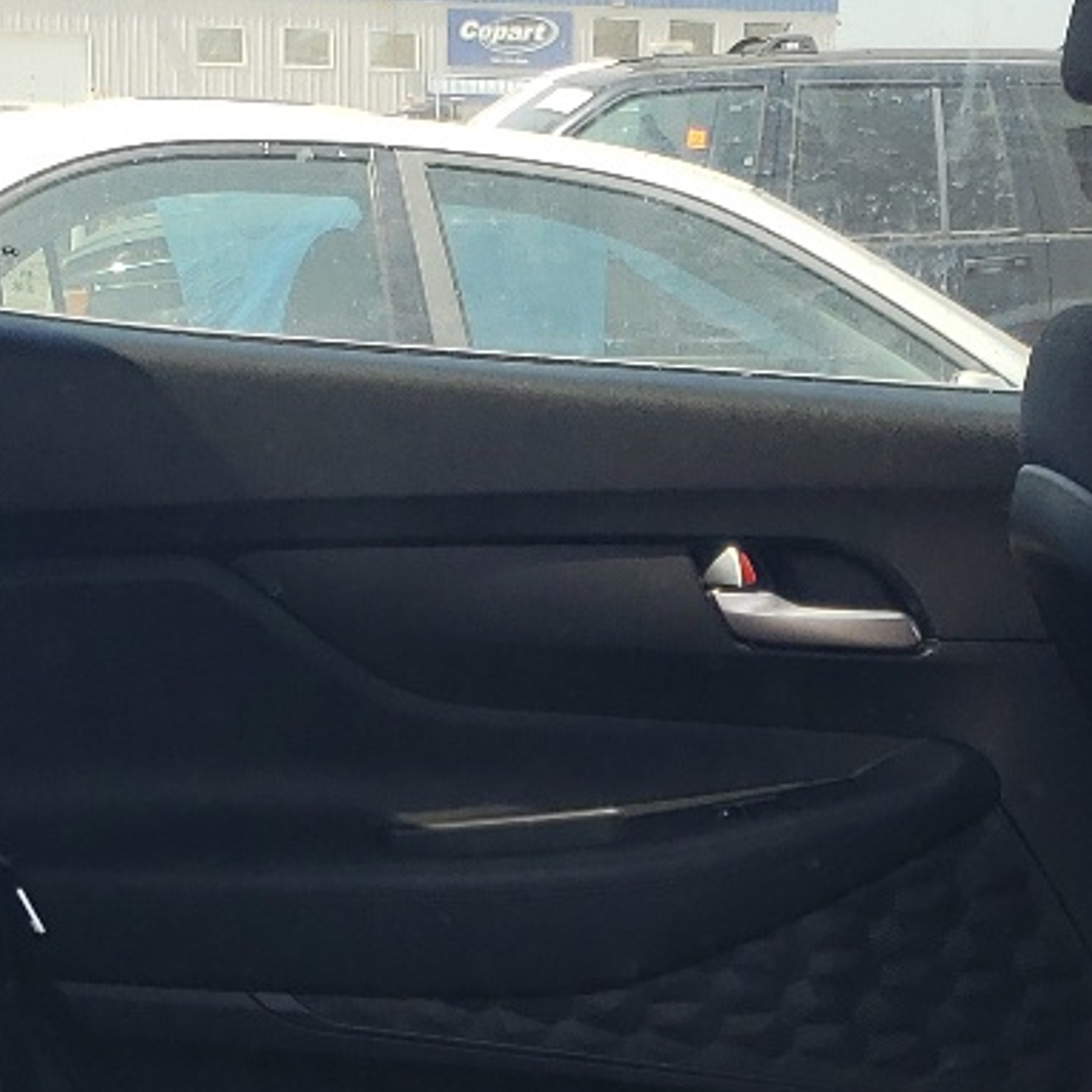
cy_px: 1249
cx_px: 676
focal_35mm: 96
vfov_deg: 17.4
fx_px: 3426
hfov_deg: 18.1
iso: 50
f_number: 1.5
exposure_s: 1/323
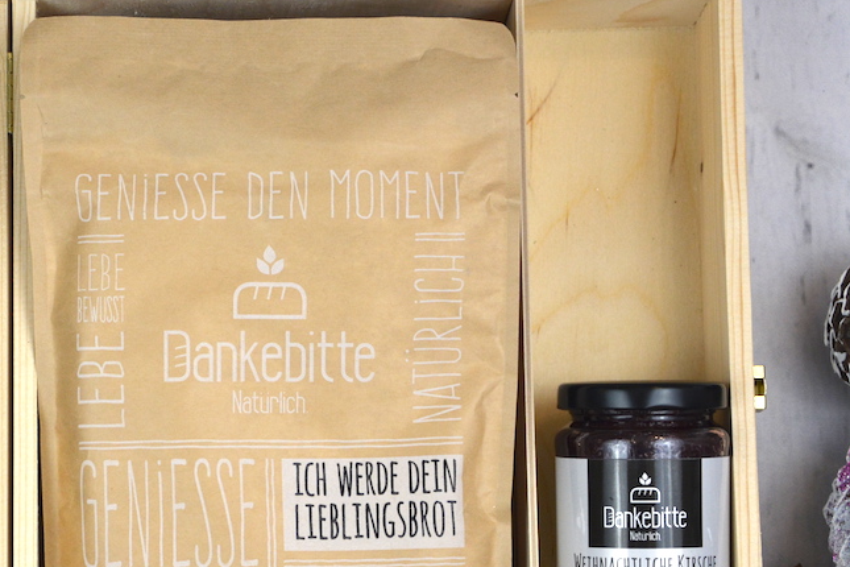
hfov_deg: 15.2
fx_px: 3164
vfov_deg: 10.2
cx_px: 219
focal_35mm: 134
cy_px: 424
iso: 500
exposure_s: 1/60
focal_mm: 48
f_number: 4.8
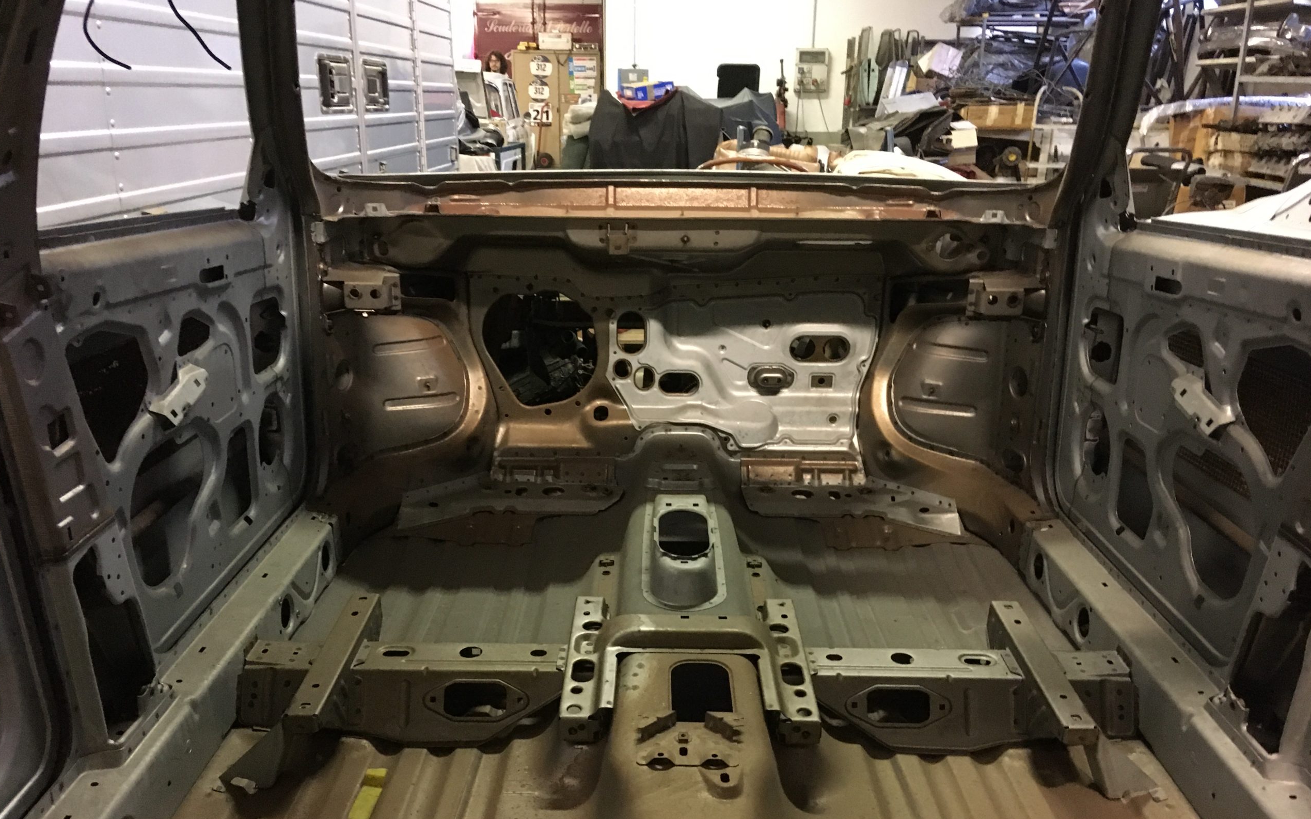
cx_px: 656
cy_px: 477
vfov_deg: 40.5
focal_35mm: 31
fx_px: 1108
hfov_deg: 61.2
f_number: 2.2
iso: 320
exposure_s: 1/17
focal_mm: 4.15
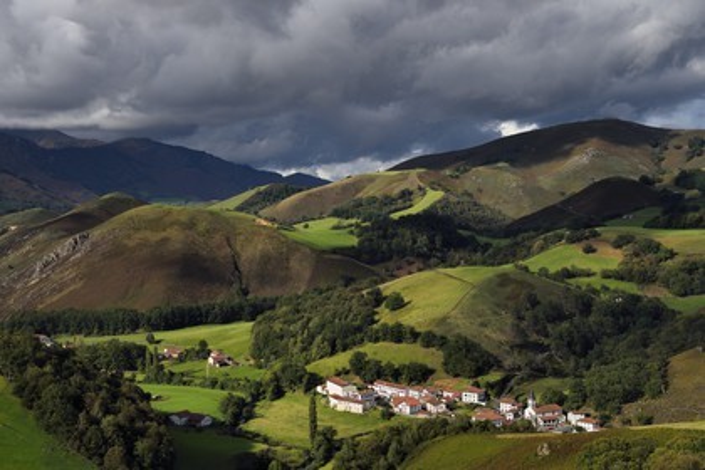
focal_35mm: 55
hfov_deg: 36.2
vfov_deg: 24.6
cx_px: 352
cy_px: 235
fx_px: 1077
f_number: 14
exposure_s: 1/200
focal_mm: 55
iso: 200
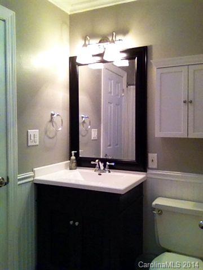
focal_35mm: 35
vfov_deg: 52.6
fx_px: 274
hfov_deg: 40.7
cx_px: 102
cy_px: 135
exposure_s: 1/60
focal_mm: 1.85
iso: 200
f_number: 2.4
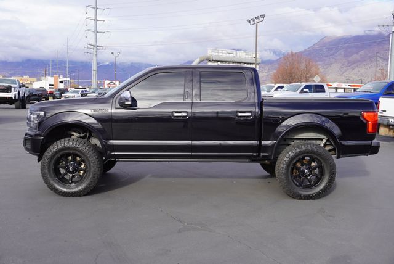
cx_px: 197
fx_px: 444
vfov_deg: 33.1
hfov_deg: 47.9
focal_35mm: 40
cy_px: 132
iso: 100
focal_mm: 27
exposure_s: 1/100
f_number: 7.1
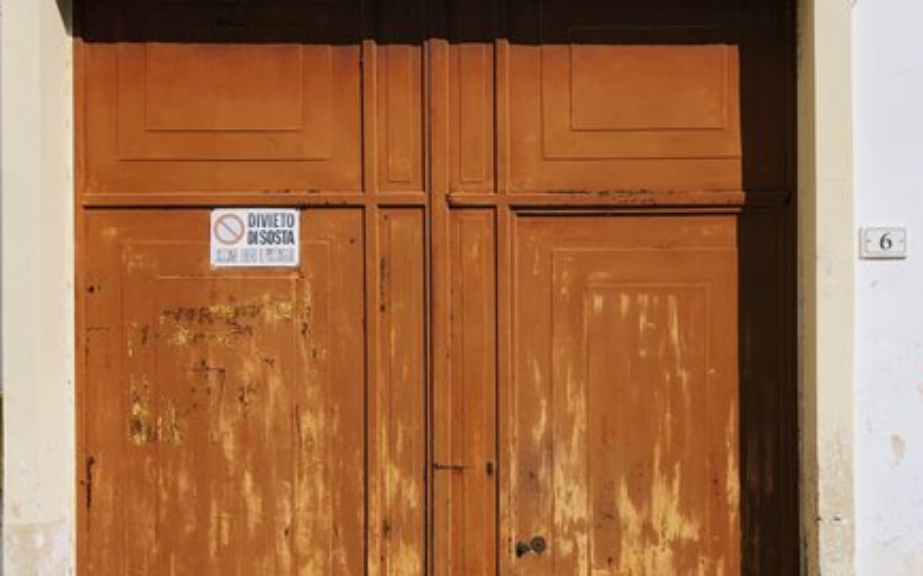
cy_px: 393
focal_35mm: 41
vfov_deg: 30.9
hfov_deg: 47.9
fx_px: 1031
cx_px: 559
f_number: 1.8
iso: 20
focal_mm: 4
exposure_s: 1/3690
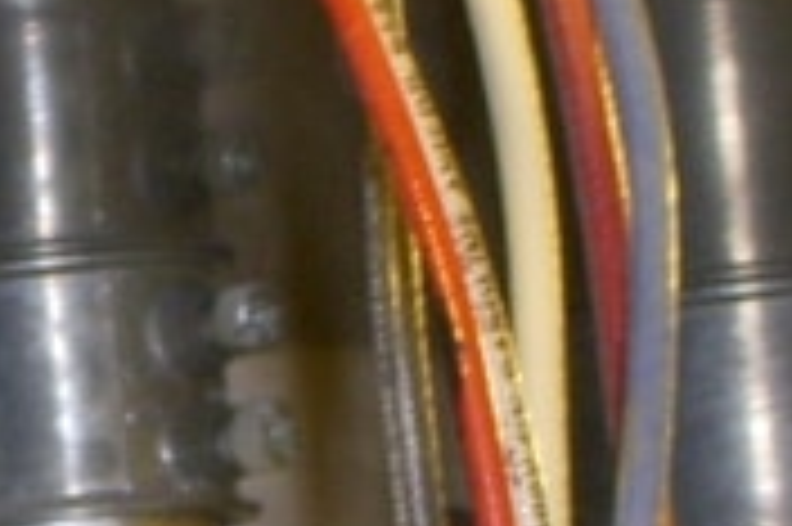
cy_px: 504
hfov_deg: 6.8
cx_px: -187
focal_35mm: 300
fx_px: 6594
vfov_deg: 4.6
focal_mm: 6.3
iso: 100
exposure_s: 1/30
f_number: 3.3
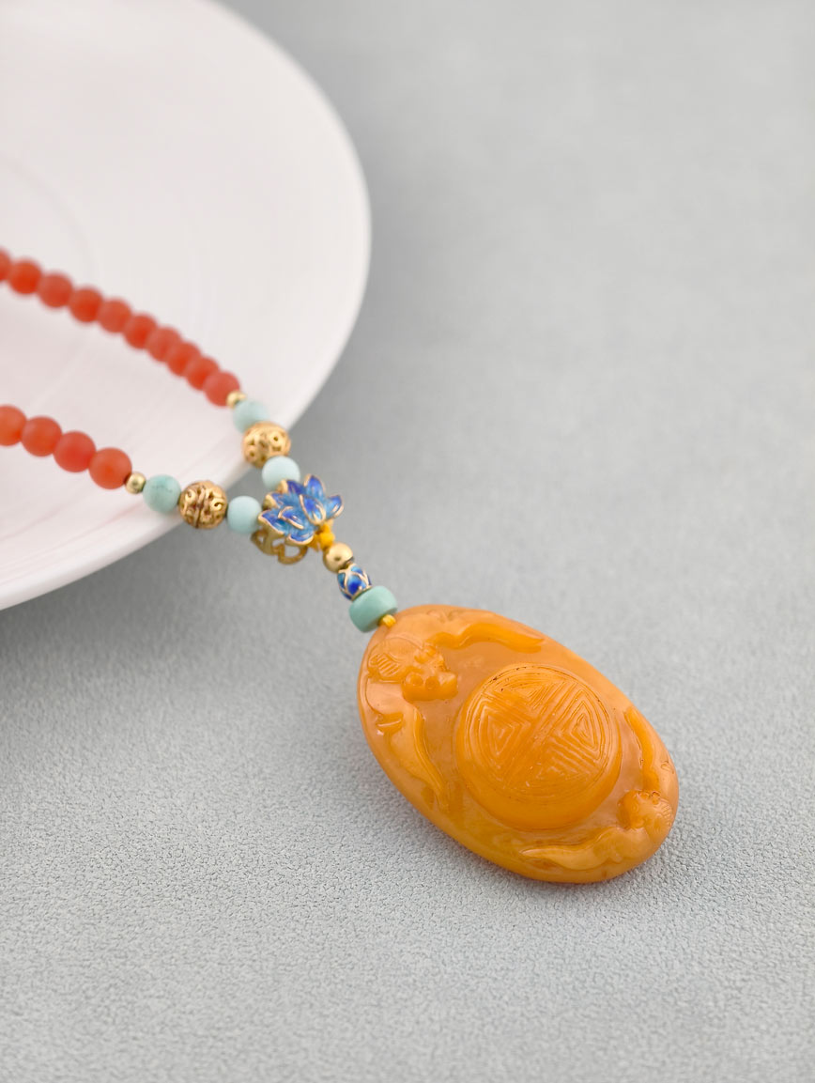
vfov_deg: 23.0
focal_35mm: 85
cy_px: 542
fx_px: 2662
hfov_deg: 17.4
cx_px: 408
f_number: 2.67
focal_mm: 22.48
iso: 125
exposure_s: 1/160
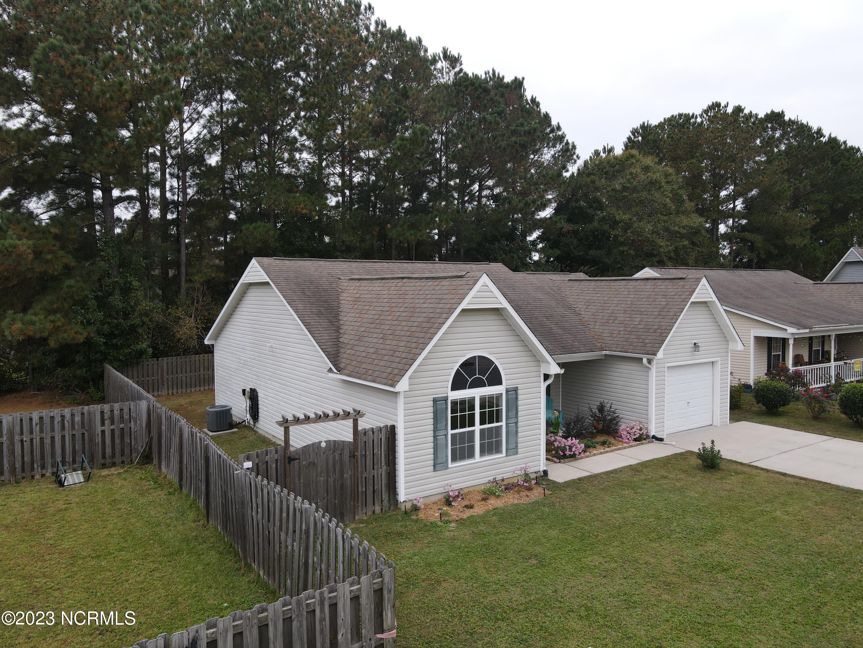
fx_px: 598
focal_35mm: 24
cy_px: 324
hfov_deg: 71.6
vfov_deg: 56.8
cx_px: 432
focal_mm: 4.5
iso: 100
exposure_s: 1/40
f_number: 2.8
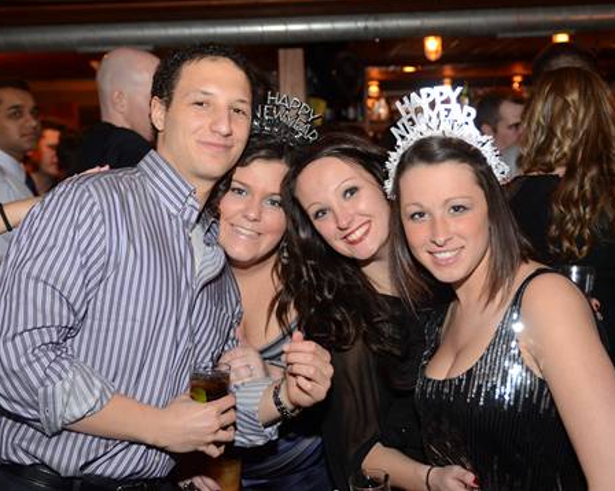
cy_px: 243
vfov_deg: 32.3
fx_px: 847
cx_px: 295
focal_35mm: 47
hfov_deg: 39.9
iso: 1250
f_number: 2.8
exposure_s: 1/40
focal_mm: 27
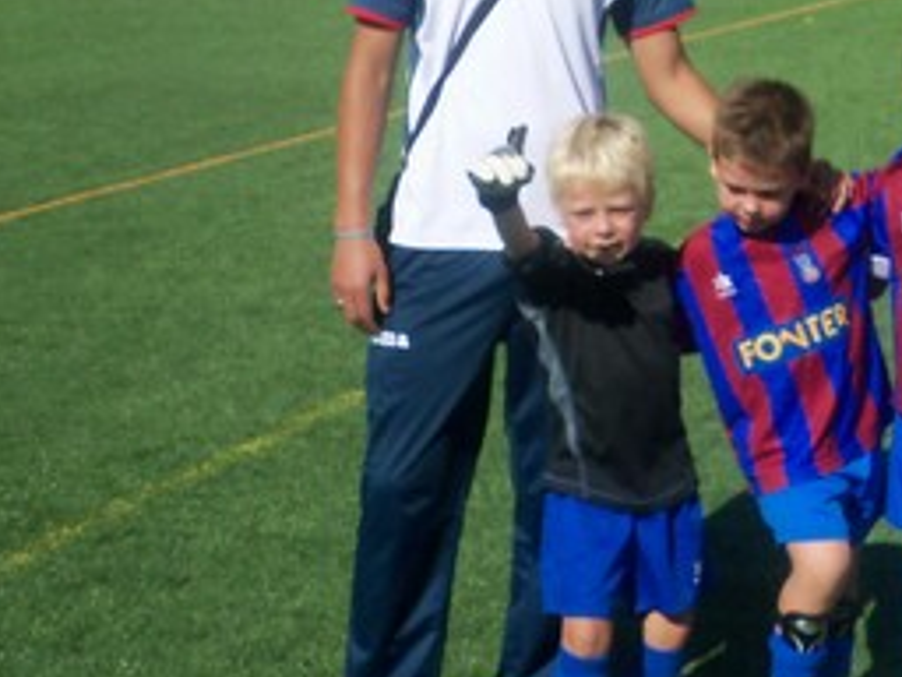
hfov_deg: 19.6
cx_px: 1043
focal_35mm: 95
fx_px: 2475
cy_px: 321
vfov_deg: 15.6
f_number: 5.6
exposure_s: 1/500
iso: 100
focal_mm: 6.3
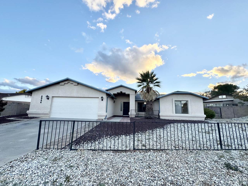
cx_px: 124
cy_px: 93
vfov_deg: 85.7
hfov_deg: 102.1
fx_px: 100
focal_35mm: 14
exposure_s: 1/492
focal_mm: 2.22
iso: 40
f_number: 2.2
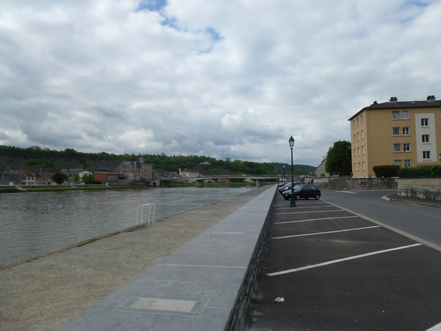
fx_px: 306
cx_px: 220
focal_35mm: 24
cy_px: 166
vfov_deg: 56.8
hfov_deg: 71.6
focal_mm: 4.3
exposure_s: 1/1000
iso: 100
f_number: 4
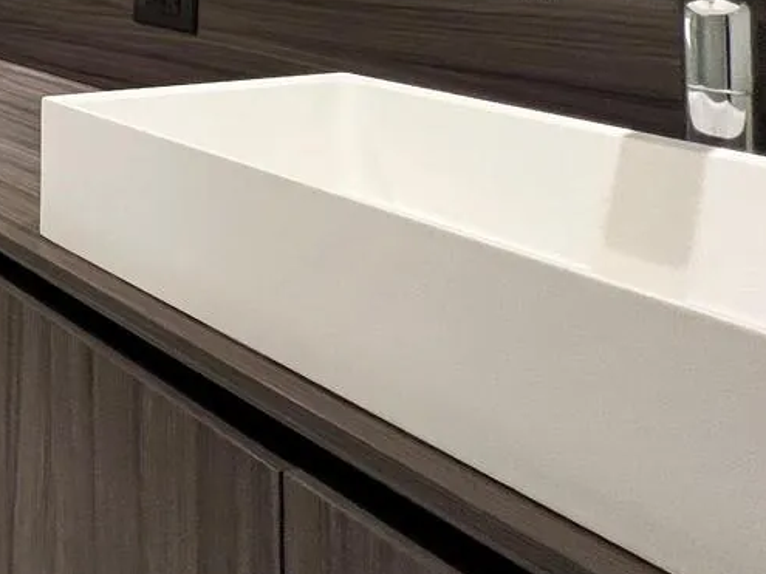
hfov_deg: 31.2
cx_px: -294
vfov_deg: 29.1
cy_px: -135
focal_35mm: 42
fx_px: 929
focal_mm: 1.57
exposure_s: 1/120
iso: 160
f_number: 1.8
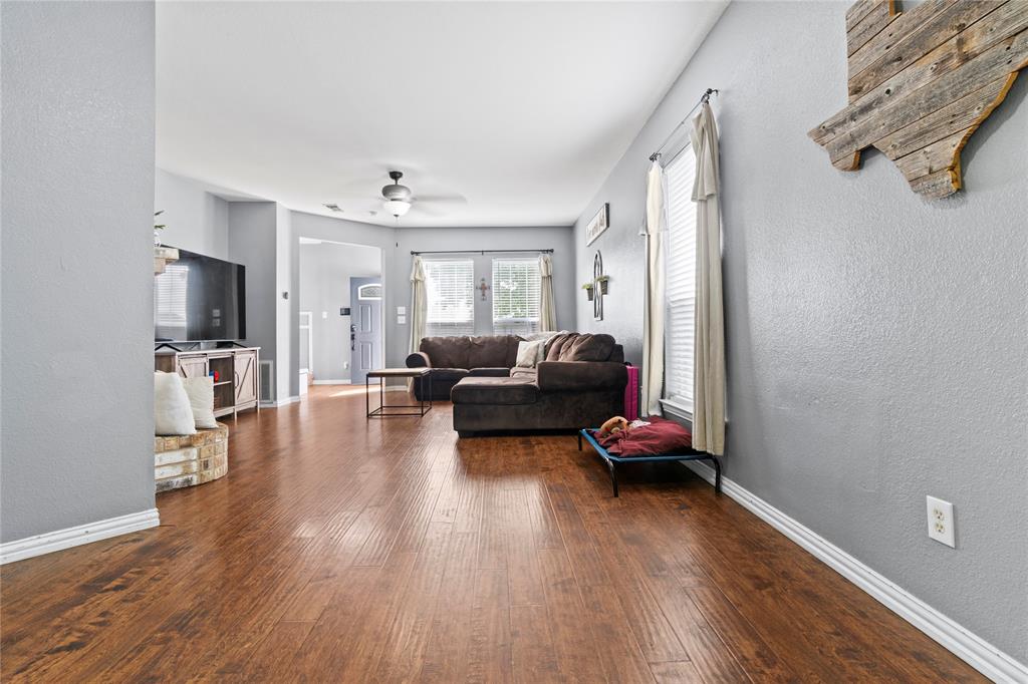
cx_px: 514
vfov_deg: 72.0
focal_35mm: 16
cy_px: 342
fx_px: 471
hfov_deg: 95.0
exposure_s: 1/1.67
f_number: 9
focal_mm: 11
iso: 200
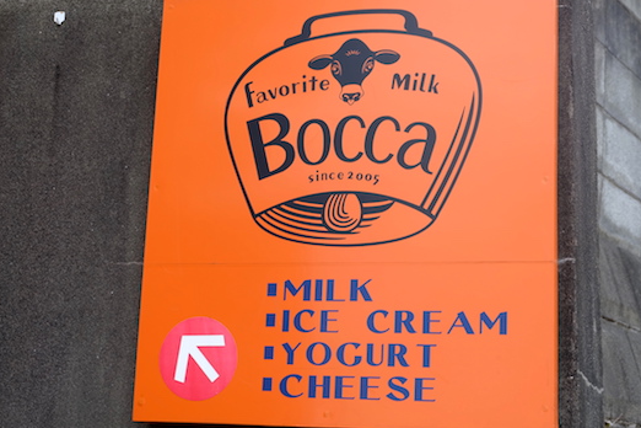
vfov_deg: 19.7
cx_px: 281
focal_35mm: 69
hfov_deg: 29.2
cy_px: 205
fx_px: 1228
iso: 200
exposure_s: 1/150
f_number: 5.6
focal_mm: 40.2
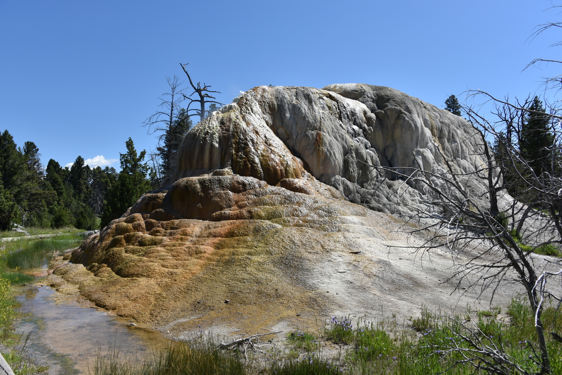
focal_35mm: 28
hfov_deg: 65.5
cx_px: 281
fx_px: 437
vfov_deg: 46.4
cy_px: 188
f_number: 9
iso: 100
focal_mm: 28
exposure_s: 1/320
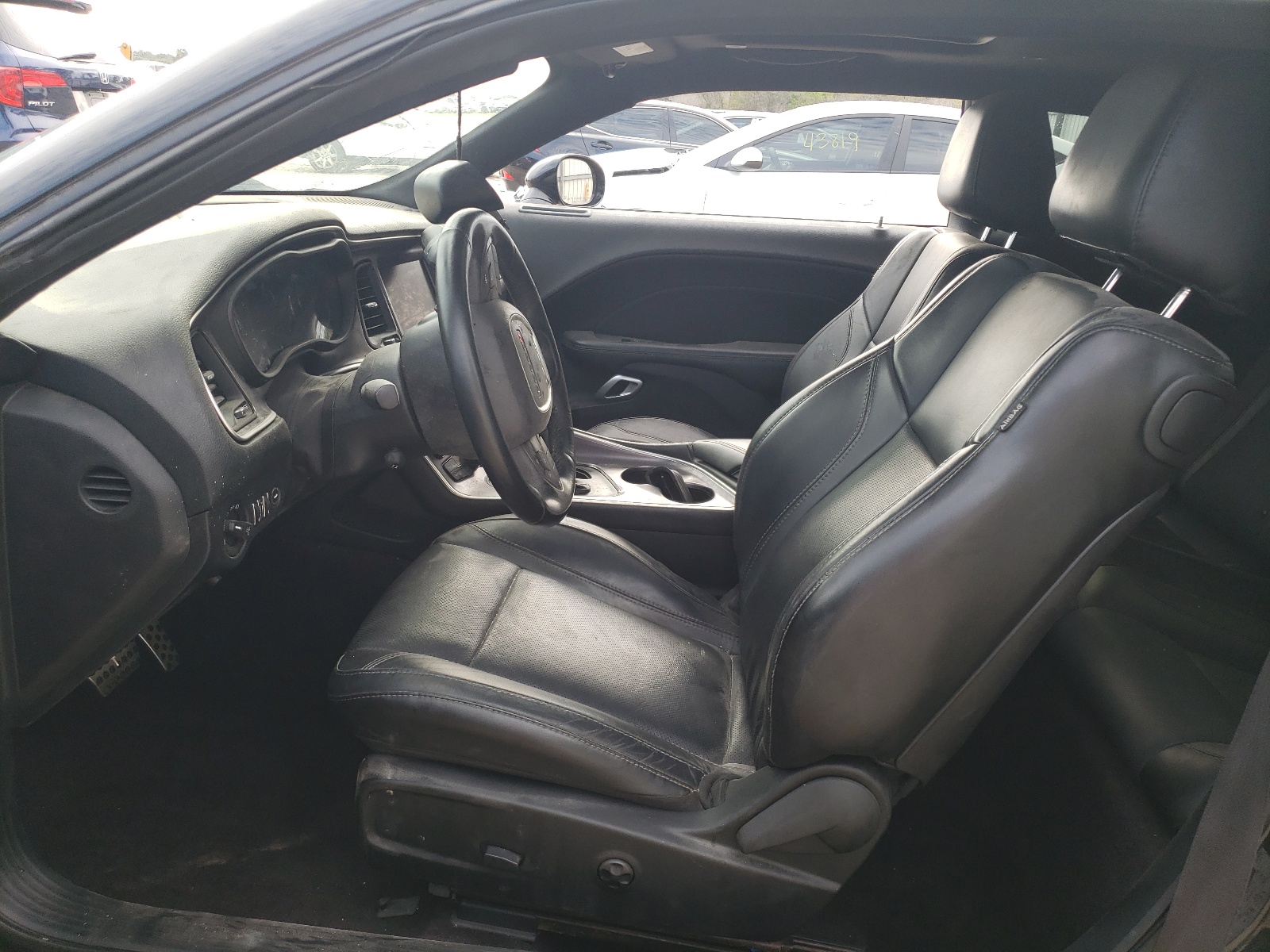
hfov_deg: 67.3
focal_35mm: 26
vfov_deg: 53.1
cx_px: 635
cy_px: 476
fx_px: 954
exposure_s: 1/286
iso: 50
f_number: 1.5
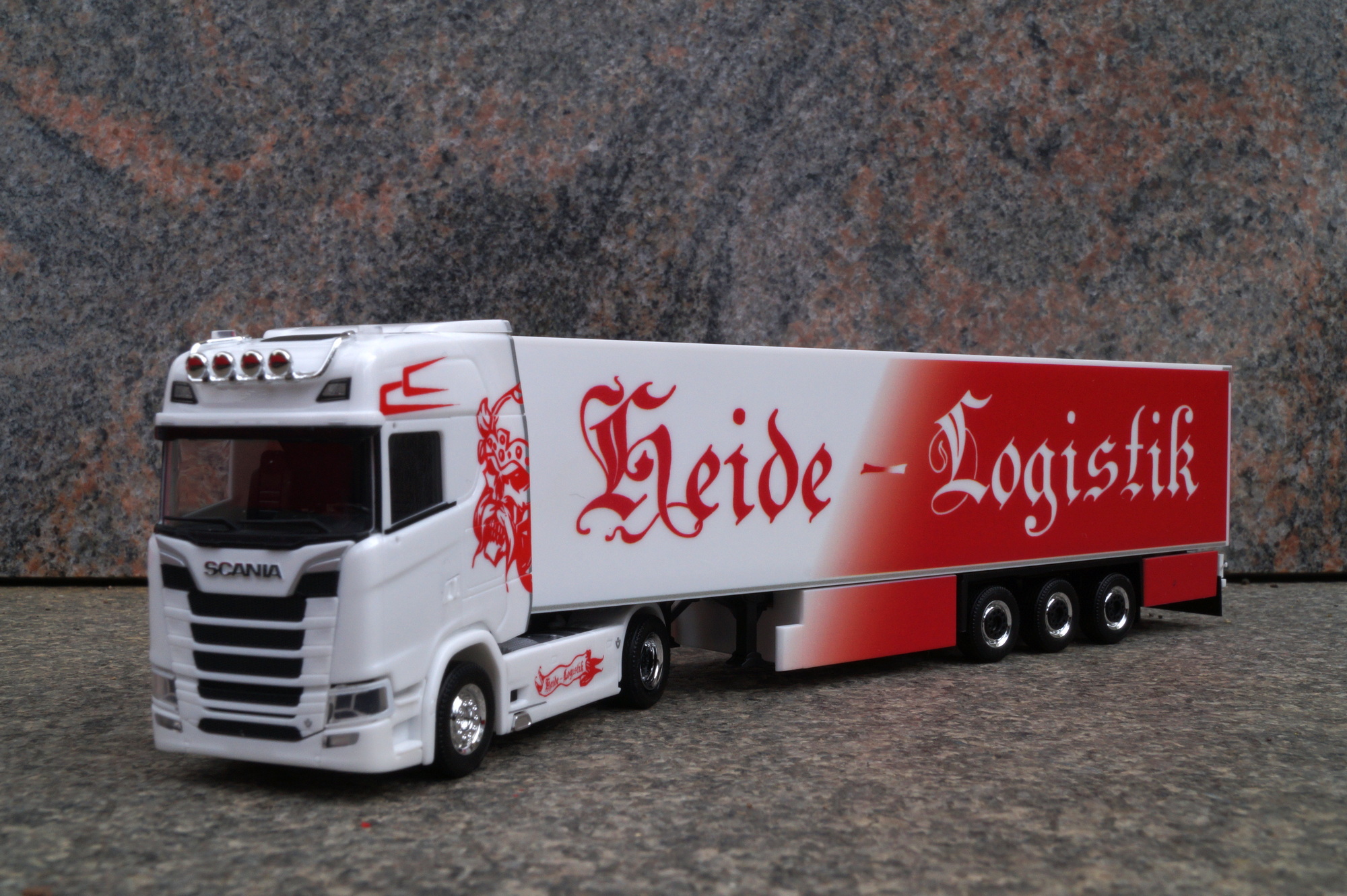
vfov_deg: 31.9
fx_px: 1571
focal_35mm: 42
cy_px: 448
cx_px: 674
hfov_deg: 46.4
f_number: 22
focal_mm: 28
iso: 250
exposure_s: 1/60
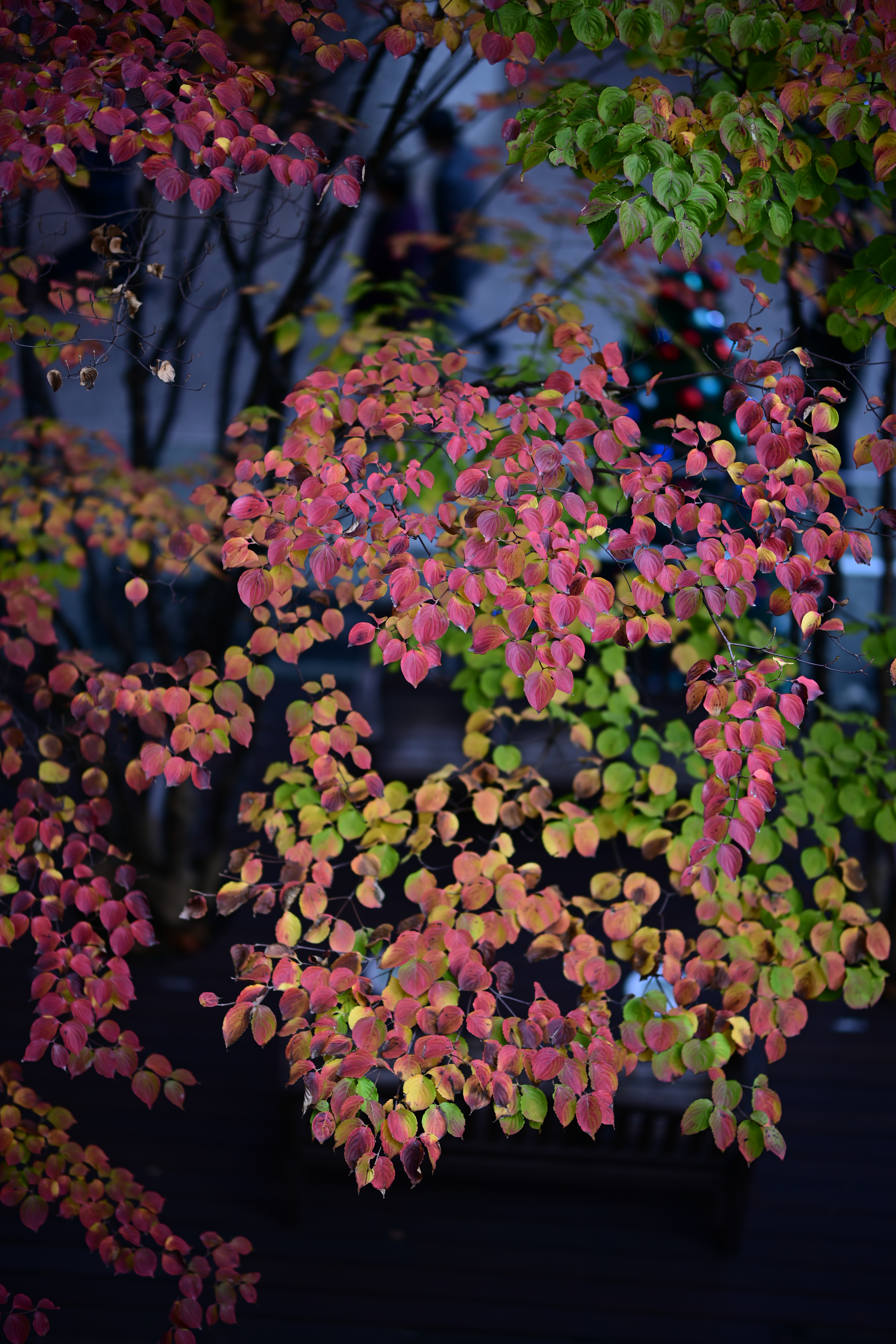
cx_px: 448
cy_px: 672
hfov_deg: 23.4
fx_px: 2165
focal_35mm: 58
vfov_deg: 34.5
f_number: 0.95
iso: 64
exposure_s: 1/320
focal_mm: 58
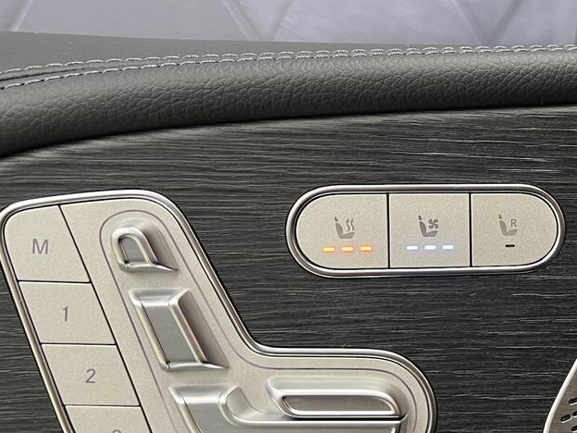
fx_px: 833
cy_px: 237
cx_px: 527
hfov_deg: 35.7
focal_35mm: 50
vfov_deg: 29.1
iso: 320
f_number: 1.5
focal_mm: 5.7
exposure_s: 1/50
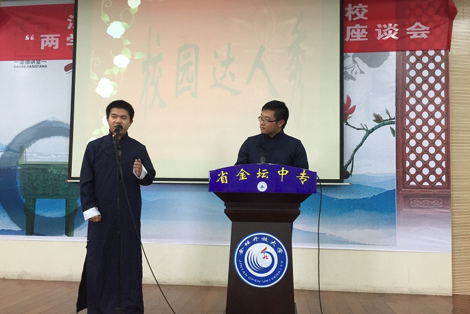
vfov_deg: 42.3
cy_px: 175
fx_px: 405
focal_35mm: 31
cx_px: 236
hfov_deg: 60.3
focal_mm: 4.15
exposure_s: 1/17
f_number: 2.2
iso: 125
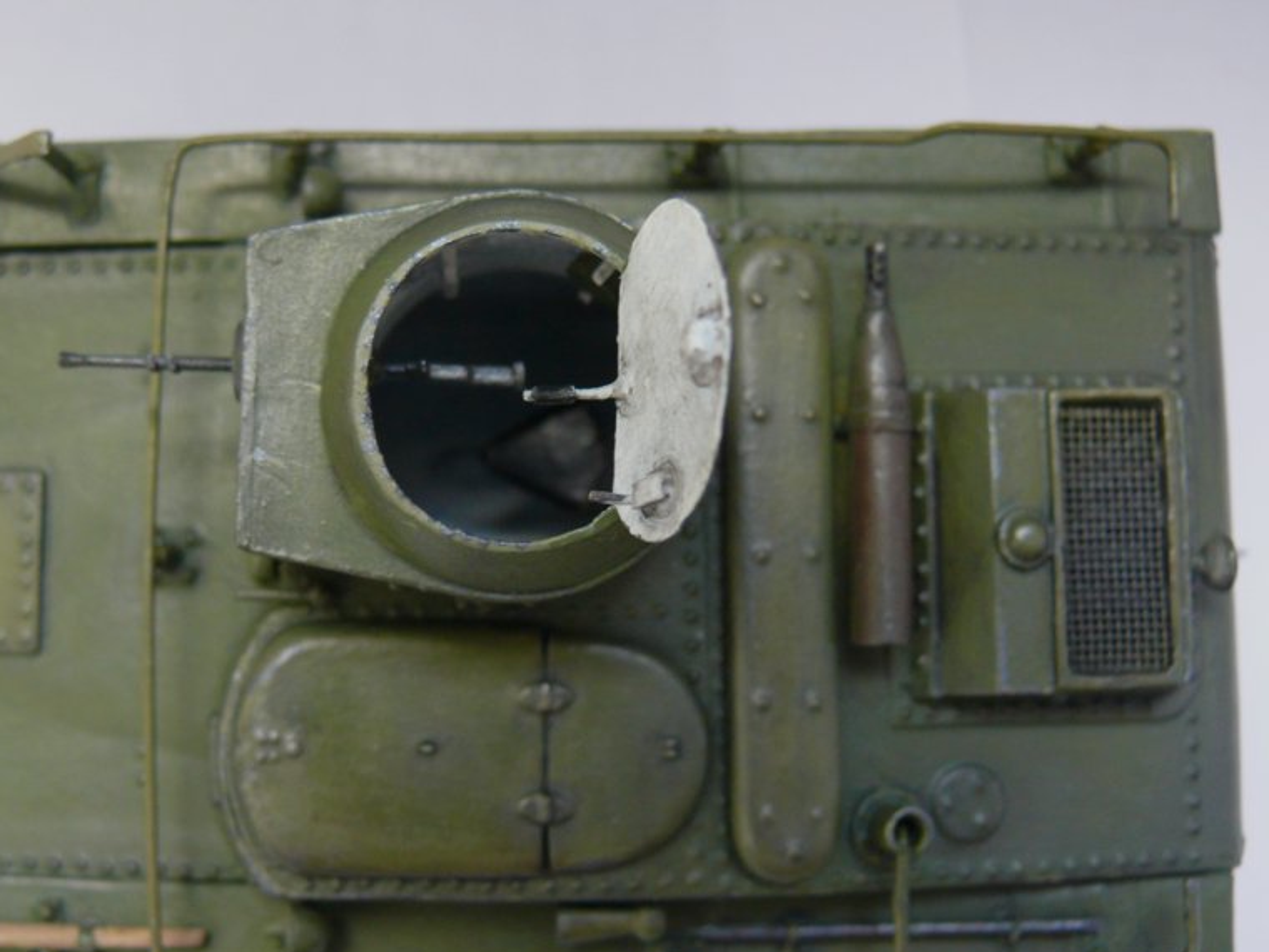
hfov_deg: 40.2
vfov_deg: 30.9
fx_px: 1723
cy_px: 464
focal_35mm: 47
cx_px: 492
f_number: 2.8
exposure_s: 1/25
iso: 200
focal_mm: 7.4
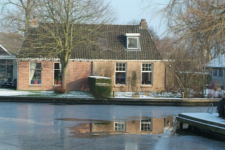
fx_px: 619
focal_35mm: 99
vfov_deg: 13.9
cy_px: 75
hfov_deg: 20.6
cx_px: 112
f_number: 11
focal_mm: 66
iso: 400
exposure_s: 1/180
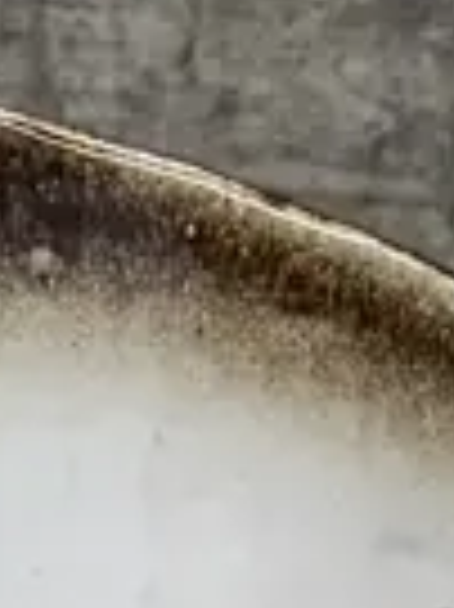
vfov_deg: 8.3
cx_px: 166
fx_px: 3188
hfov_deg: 8.1
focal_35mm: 182
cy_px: 2094
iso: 100
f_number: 1.78
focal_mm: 6.86
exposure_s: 1/100
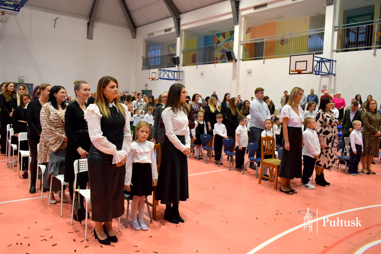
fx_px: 286
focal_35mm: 27
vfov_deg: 48.0
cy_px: 127
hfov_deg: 67.4
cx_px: 190
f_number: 4
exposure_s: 1/60
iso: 720
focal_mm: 18
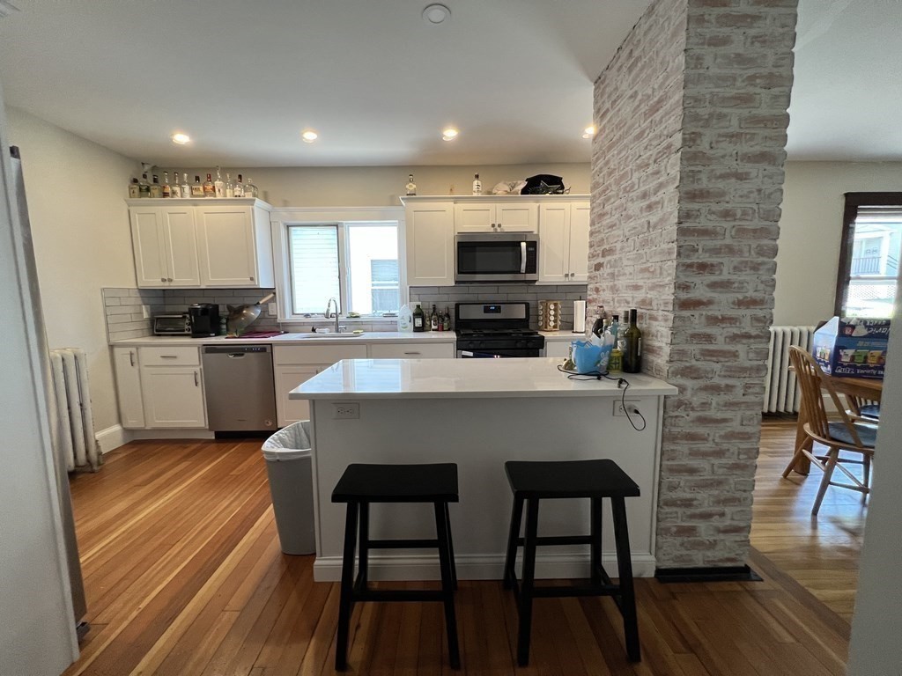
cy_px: 338
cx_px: 451
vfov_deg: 89.9
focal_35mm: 13
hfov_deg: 106.2
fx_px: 339
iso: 200
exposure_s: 1/120
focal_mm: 1.57
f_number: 1.8
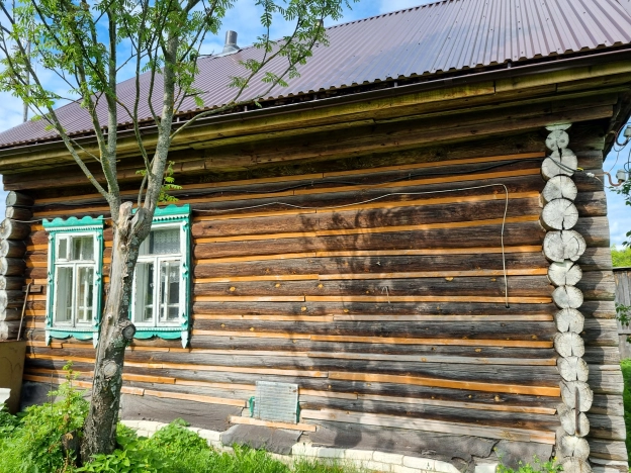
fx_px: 474
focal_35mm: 26
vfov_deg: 53.1
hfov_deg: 67.3
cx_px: 316
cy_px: 236
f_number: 1.8
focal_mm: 5.4
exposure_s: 1/1180
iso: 50
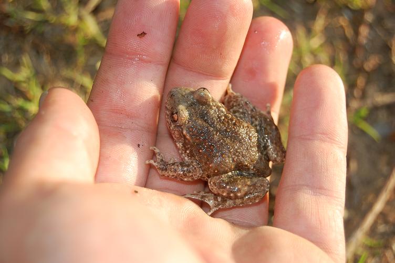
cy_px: 132
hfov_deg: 24.6
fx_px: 904
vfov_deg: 16.5
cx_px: 198
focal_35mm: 82
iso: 400
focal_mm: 55
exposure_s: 1/400
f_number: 5.6
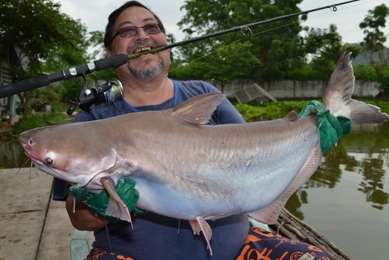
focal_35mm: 33
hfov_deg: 57.2
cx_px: 194
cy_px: 130
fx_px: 357
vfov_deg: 40.0
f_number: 8
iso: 100
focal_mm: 22
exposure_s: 1/200
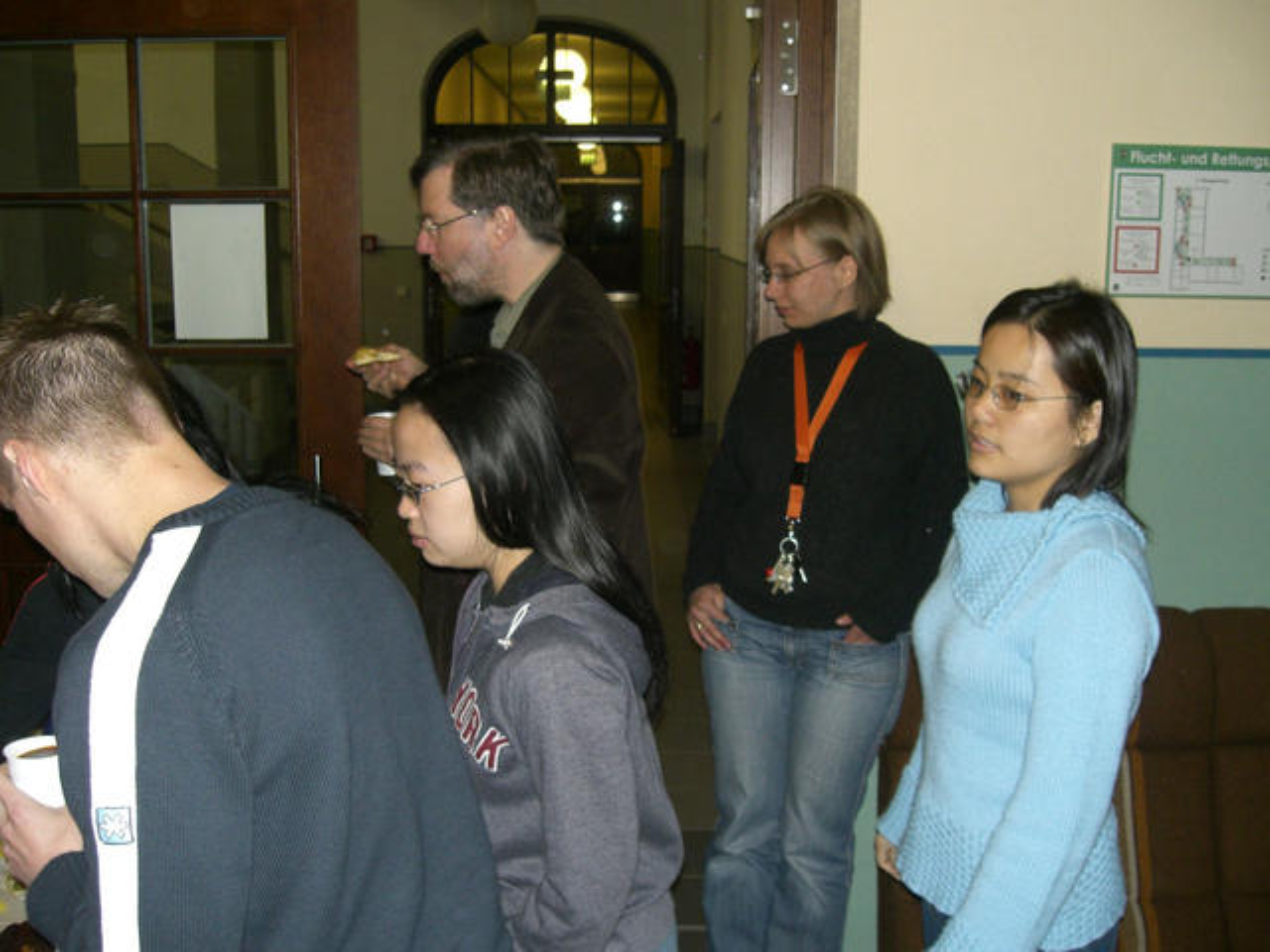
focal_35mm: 38
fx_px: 1394
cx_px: 635
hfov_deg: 49.0
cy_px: 476
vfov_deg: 37.7
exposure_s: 1/60
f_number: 3.1
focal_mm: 6.3
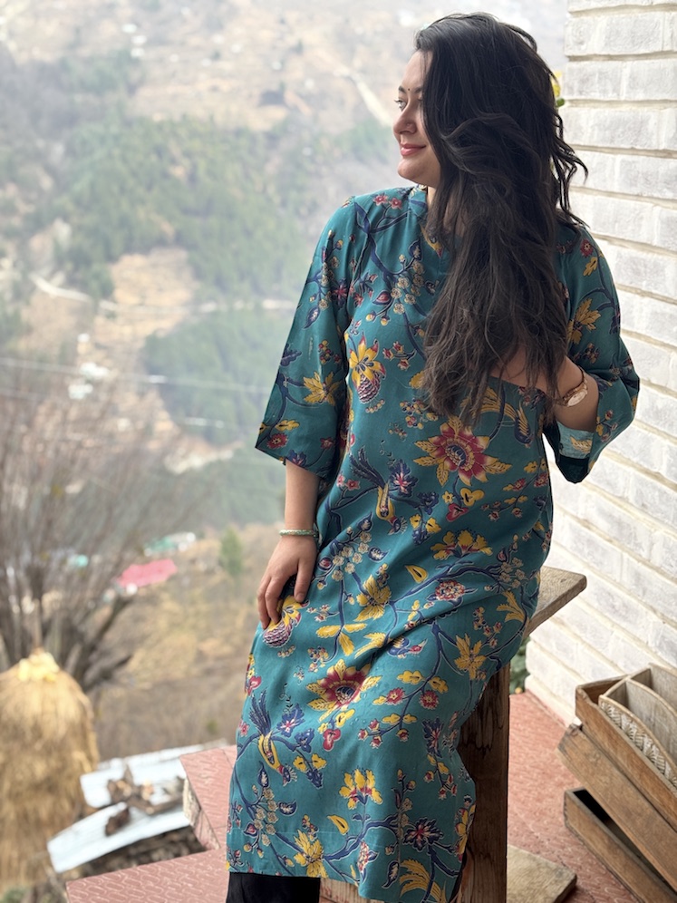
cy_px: 452
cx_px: 338
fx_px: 1252
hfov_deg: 30.3
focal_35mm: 48
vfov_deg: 39.7
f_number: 1.78
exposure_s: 1/439
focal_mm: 6.76
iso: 64
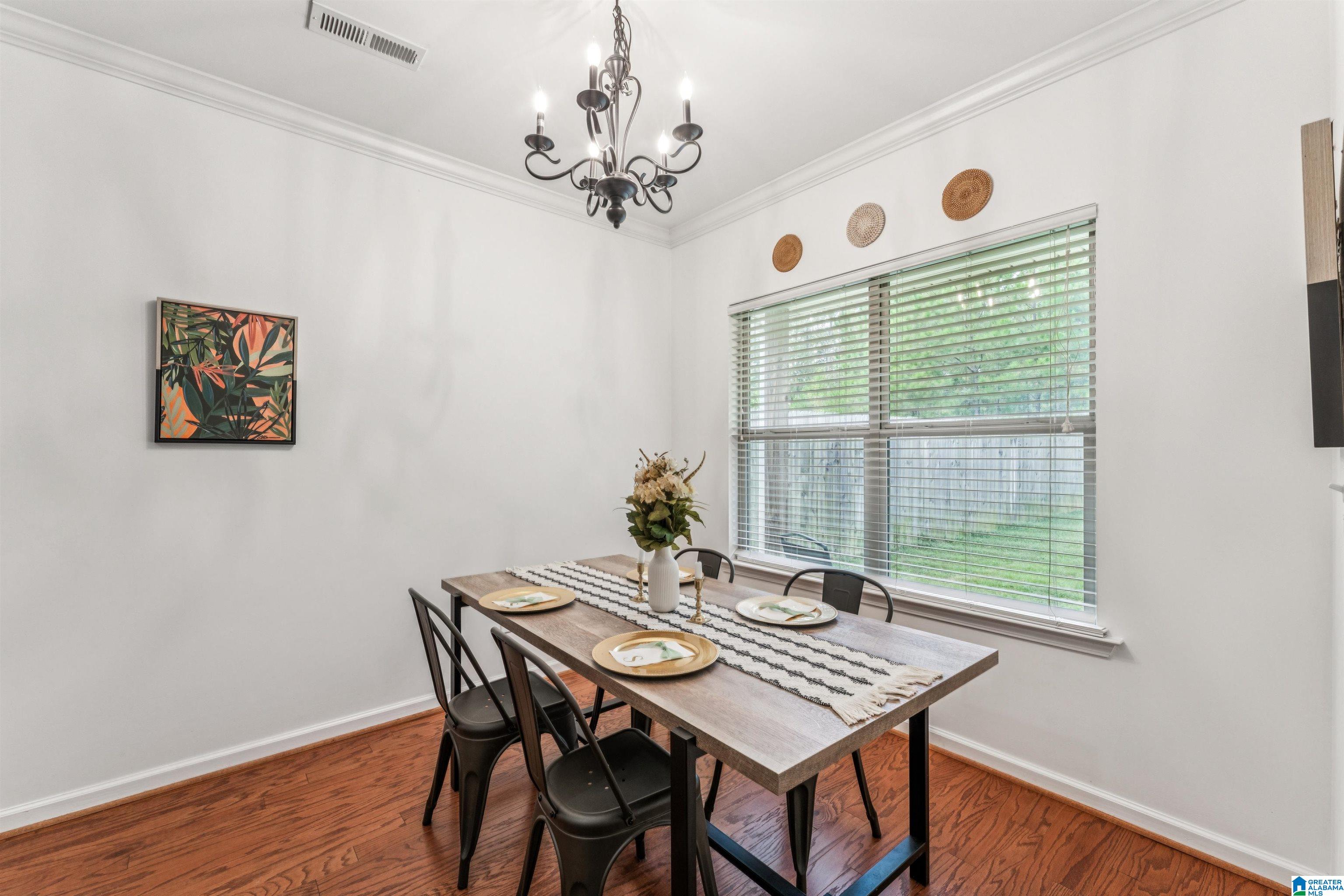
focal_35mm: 15
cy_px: 448
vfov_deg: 77.7
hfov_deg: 100.8
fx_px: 556
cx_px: 672
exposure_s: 1/15
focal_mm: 14.9
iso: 500
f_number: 11
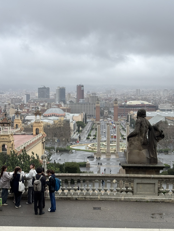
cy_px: 116
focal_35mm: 52
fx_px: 349
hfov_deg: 28.0
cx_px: 87
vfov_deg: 36.8
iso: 32
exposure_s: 1/811
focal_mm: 5.96
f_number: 1.6
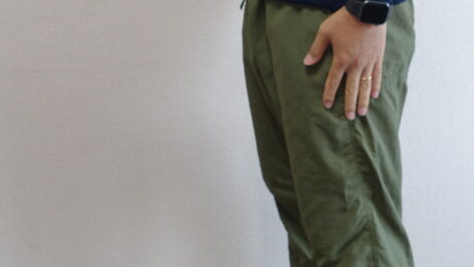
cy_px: 54
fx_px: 691
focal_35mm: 55
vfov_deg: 21.5
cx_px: 313
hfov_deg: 37.5
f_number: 2.8
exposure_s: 1/30
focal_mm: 8.8
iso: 125
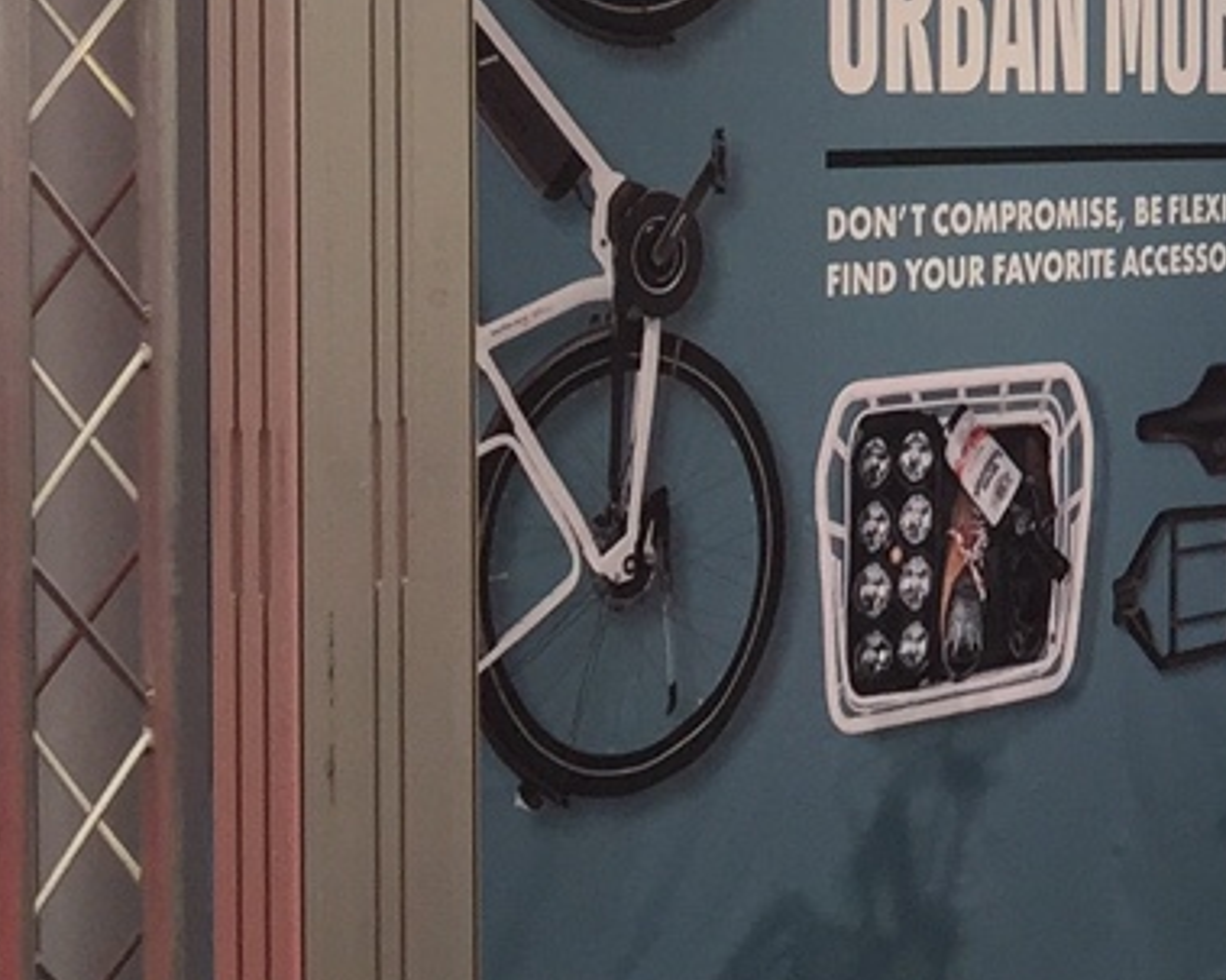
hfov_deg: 13.3
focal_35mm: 122
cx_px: 2568
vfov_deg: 12.5
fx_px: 4426
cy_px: 55
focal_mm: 4.15
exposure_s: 1/100
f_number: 2.2
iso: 50
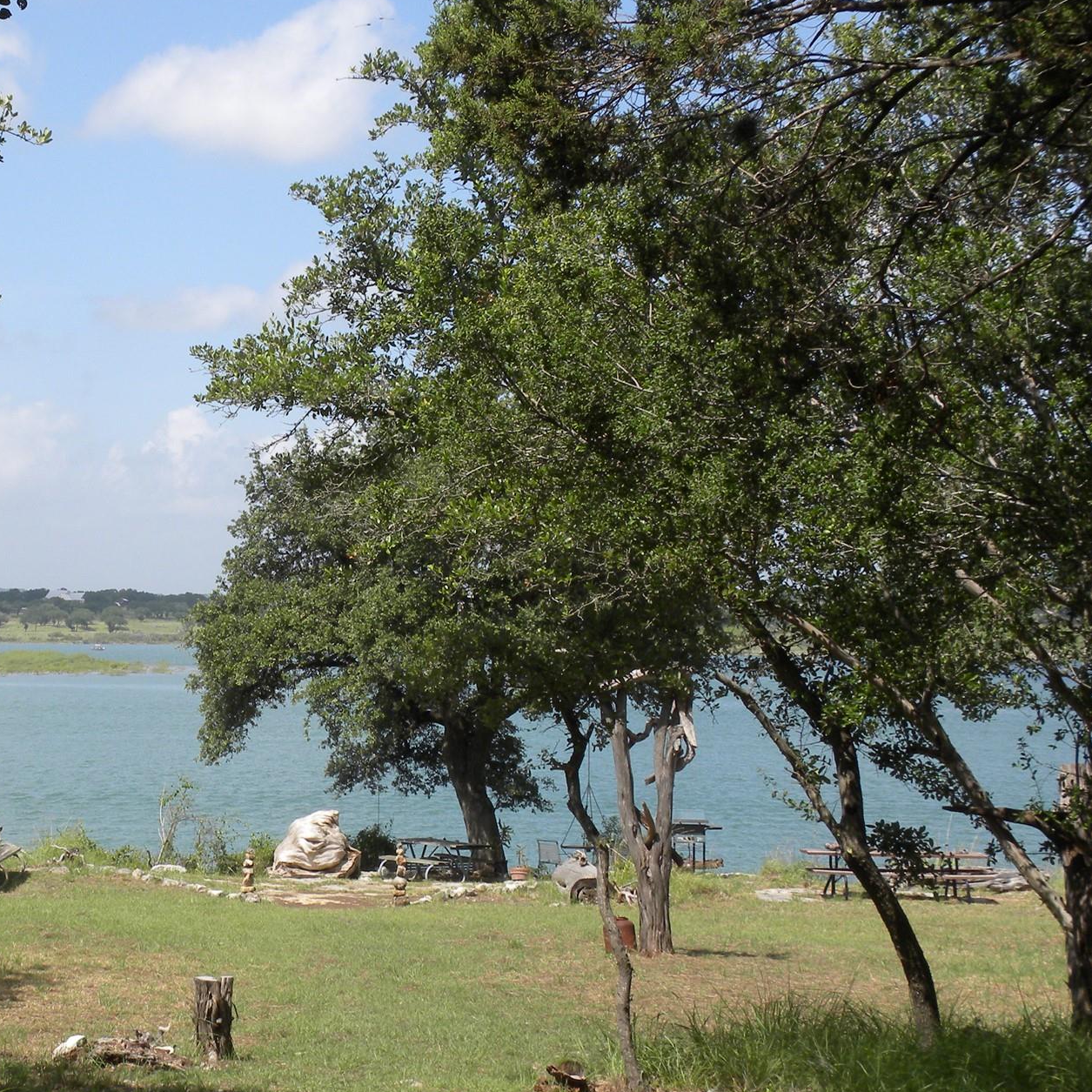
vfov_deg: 23.1
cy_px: 545
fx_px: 2677
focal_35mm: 75
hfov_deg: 22.7
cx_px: 213
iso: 64
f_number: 5.6
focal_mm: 9.2
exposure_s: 1/246
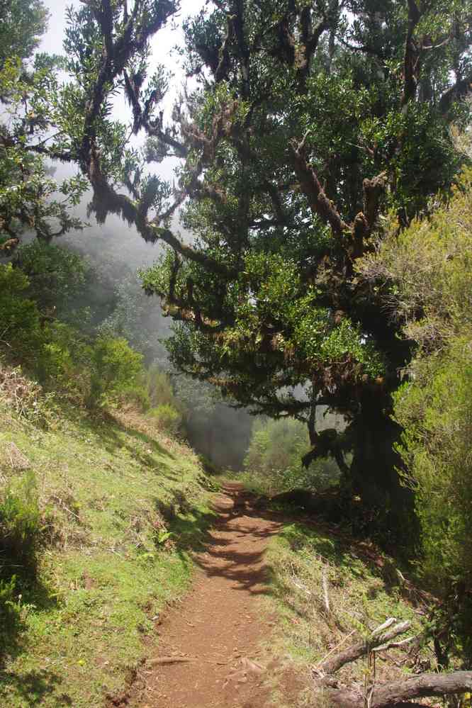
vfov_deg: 61.9
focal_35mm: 30
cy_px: 354
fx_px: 590
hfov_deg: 43.6
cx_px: 236
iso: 200
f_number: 11
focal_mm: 20
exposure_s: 1/50
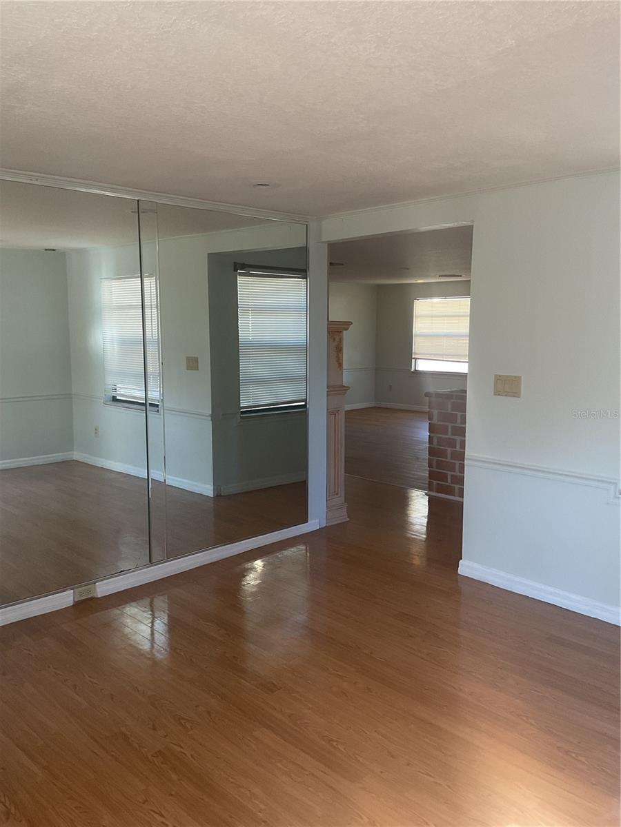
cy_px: 414
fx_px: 694
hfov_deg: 48.2
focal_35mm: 29
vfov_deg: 61.7
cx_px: 310
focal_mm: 3
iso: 80
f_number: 1.8
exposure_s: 1/60
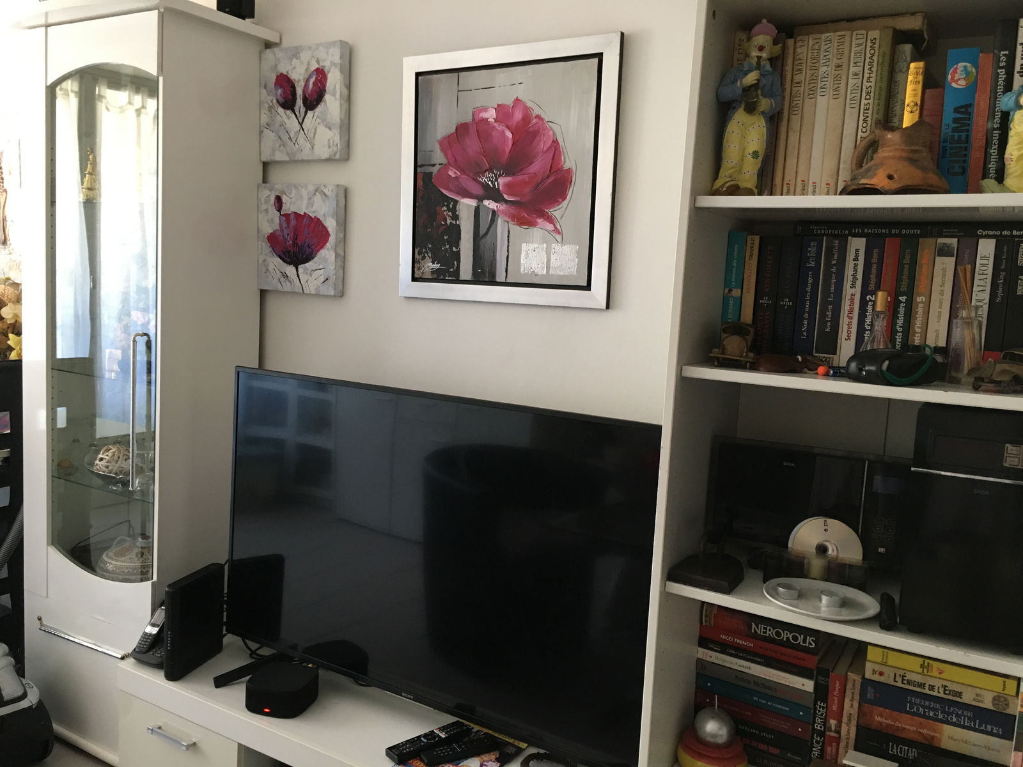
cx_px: 512
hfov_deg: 61.7
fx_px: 857
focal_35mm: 29
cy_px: 384
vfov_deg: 48.2
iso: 80
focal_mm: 4.15
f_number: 2.2
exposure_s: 1/17
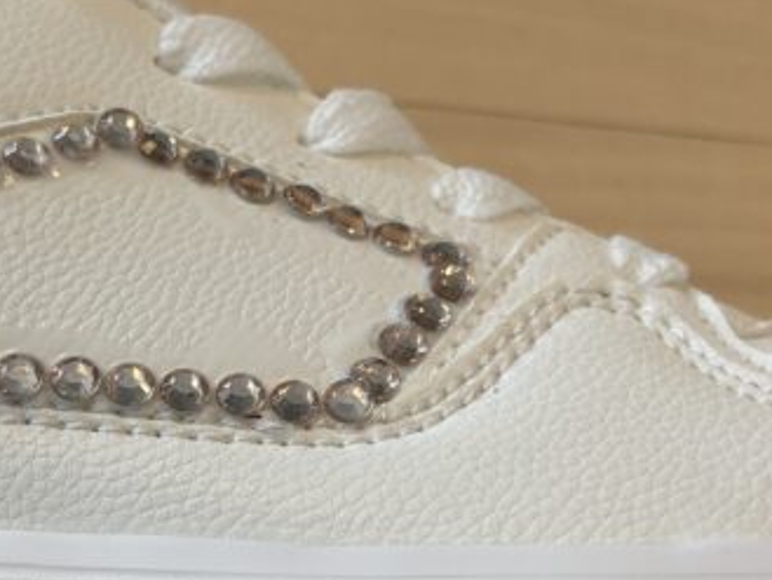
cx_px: 214
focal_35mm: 81
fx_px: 1807
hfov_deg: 23.9
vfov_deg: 18.0
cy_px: 479
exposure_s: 1/50
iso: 125
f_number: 1.6
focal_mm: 5.96
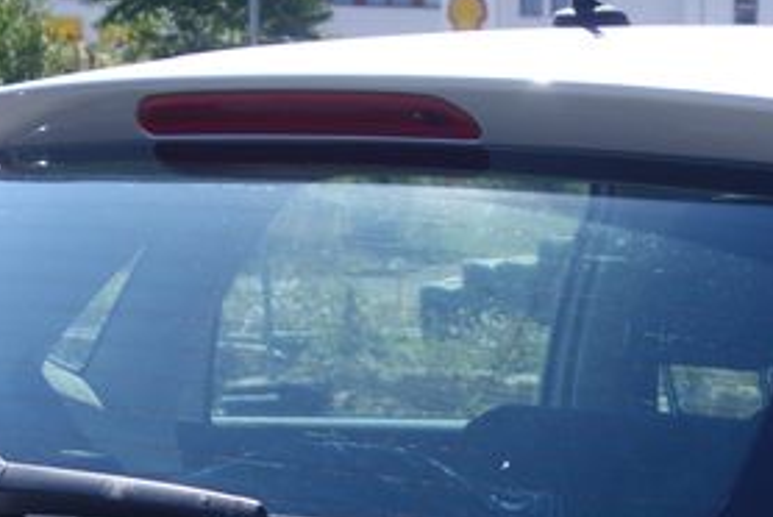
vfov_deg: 12.3
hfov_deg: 19.2
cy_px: 910
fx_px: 2214
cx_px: 801
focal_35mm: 103
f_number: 1.8
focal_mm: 10.4
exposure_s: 1/2000
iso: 125
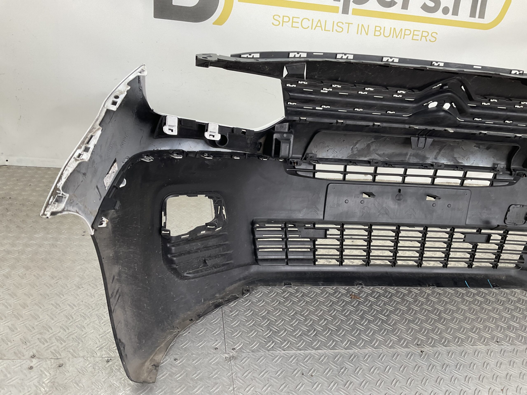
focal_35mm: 29
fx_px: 442
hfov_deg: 61.7
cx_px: 264
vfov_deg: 48.2
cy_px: 198
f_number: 1.8
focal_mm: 3
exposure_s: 1/120
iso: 32
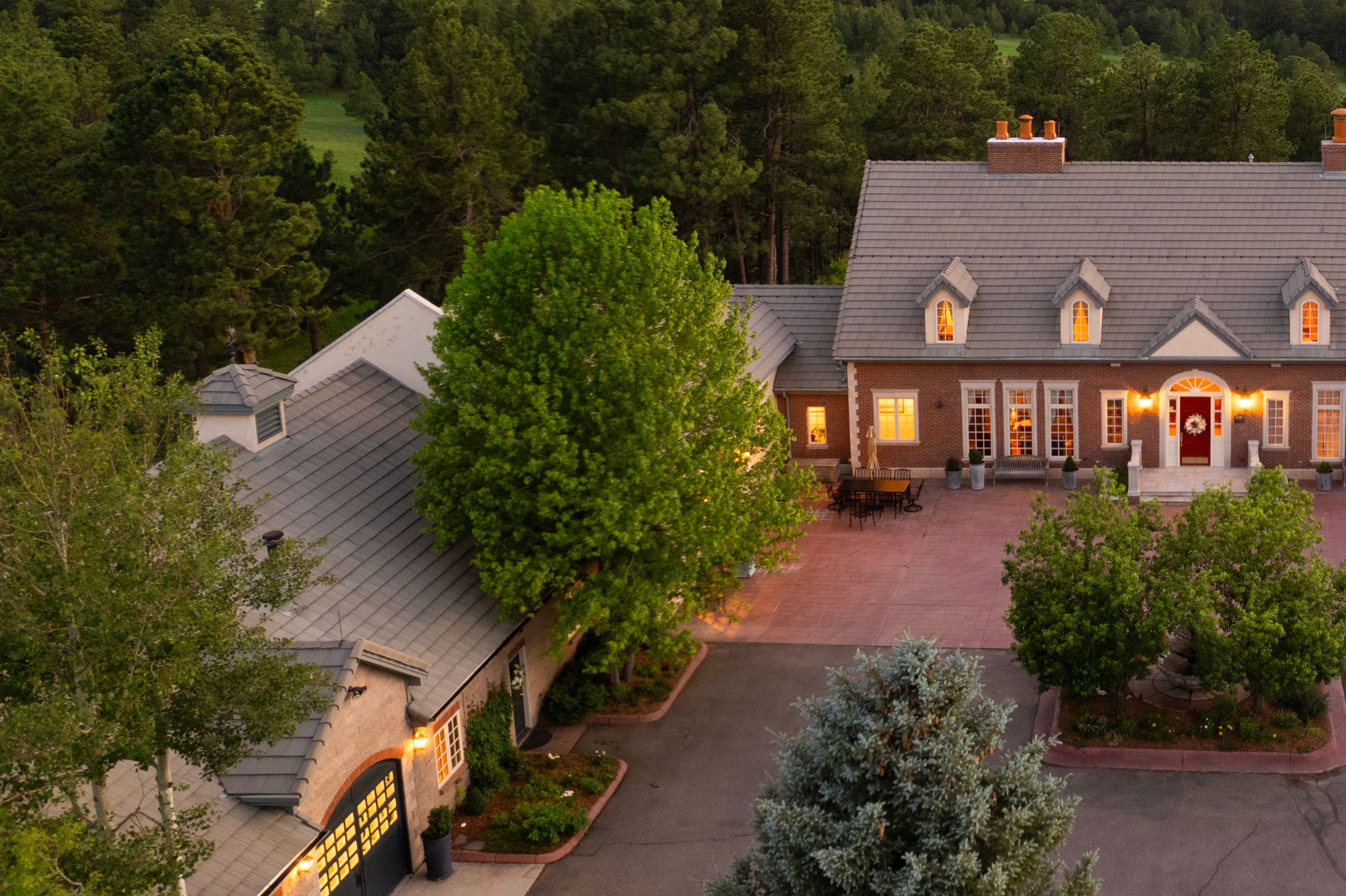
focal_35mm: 43
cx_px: 1223
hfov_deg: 41.7
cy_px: 219
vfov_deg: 30.6
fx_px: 1607
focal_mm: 8.38
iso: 220
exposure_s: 1/15
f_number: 2.8
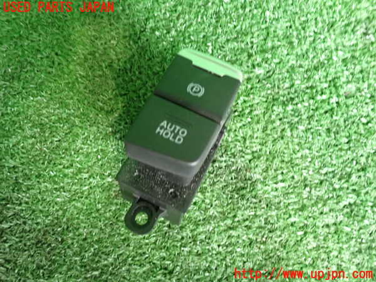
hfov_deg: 60.0
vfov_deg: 46.8
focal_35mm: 30
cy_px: 141
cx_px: 188
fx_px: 326
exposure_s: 1/30
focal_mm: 5.4
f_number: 2.3
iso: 400
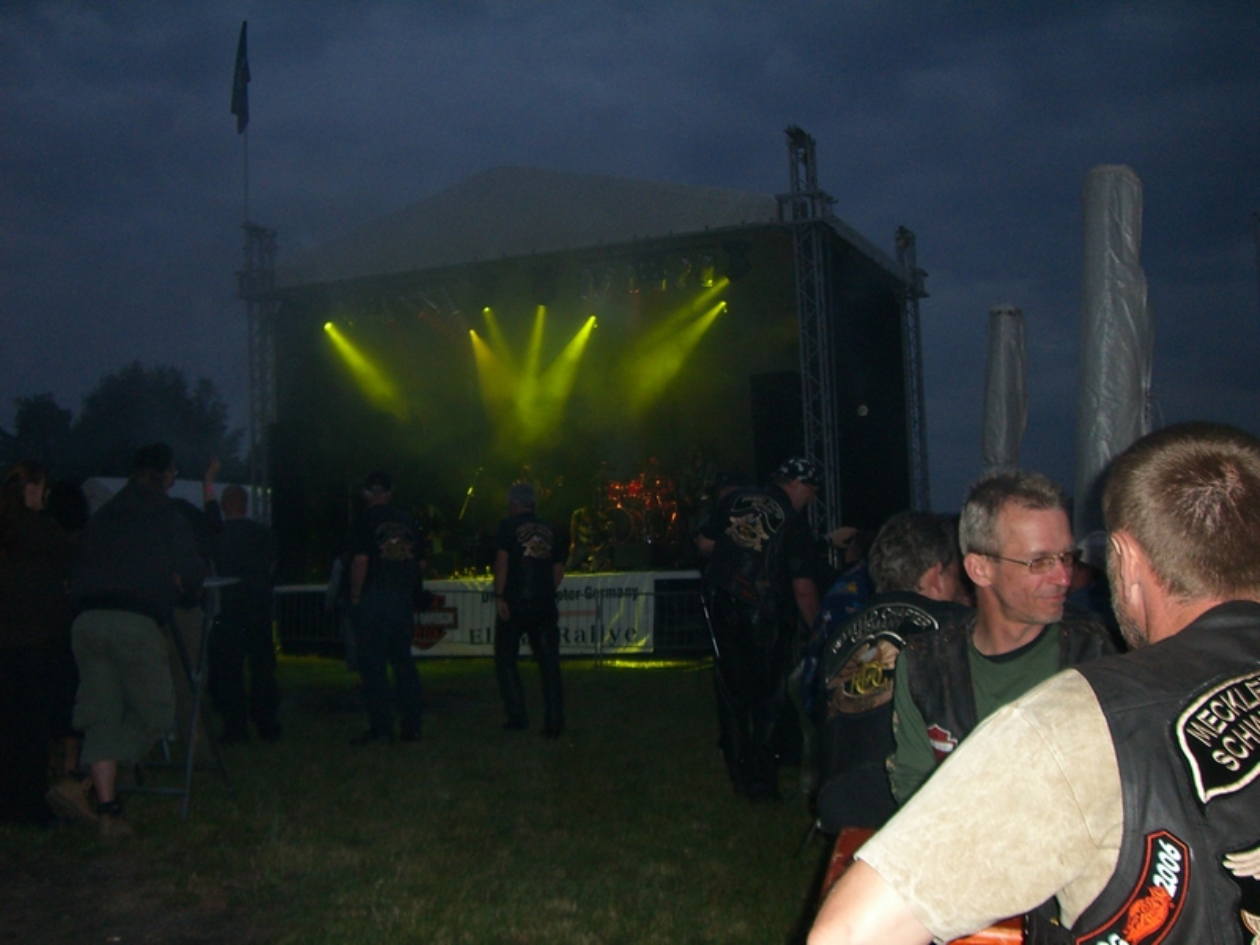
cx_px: 630
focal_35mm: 38
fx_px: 1383
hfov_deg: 49.0
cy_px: 472
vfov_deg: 37.7
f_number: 2.7
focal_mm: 6.2
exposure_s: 1/60
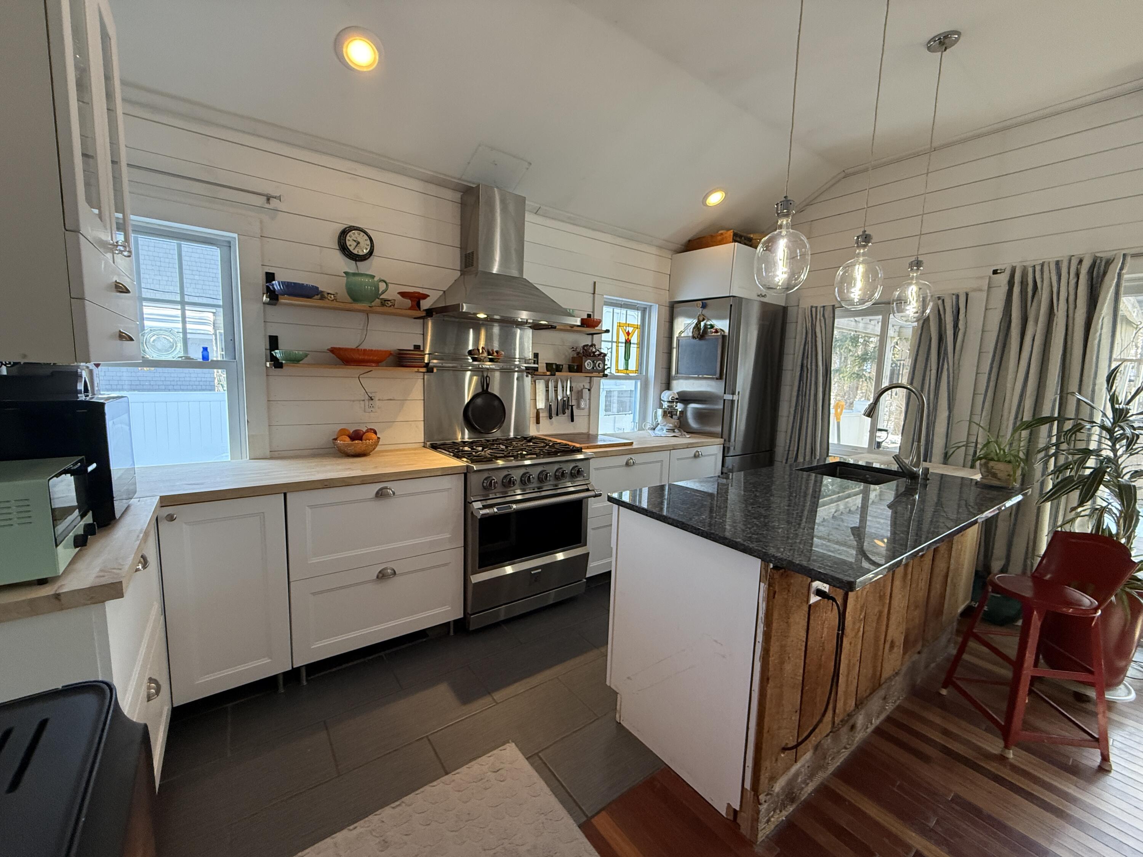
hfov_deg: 102.1
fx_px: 462
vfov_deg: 85.7
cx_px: 572
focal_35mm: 14
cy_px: 428
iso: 250
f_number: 2.2
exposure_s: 1/120
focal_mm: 2.22
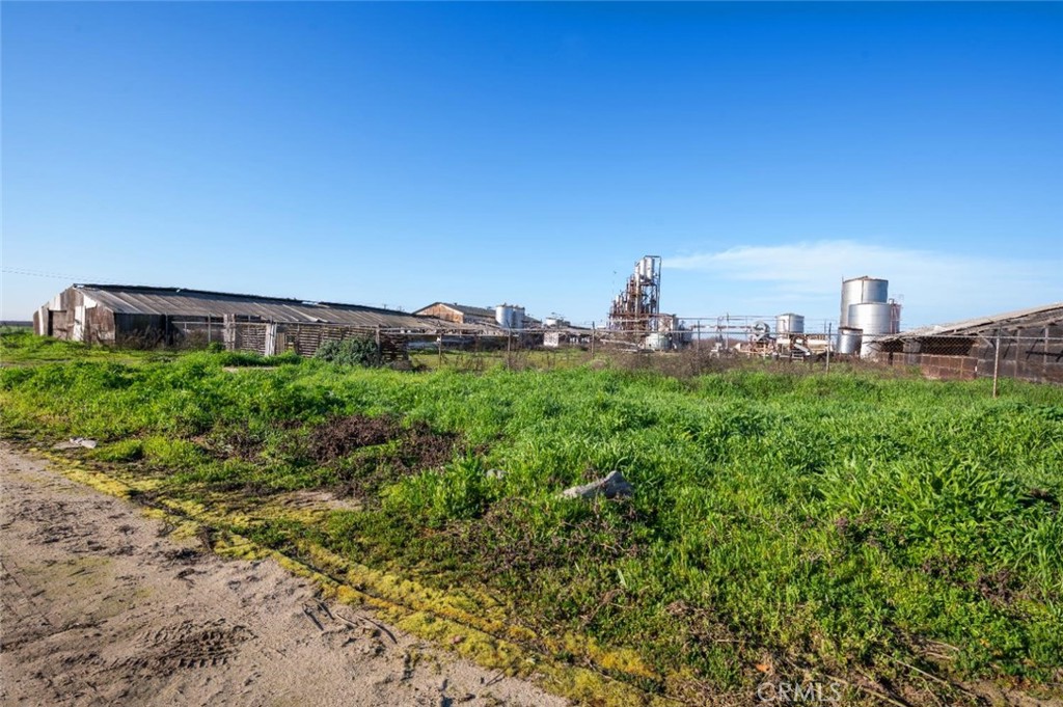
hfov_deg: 93.3
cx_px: 532
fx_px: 502
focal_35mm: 17
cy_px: 354
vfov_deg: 70.3
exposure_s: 1/160
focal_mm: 17
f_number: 9
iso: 250
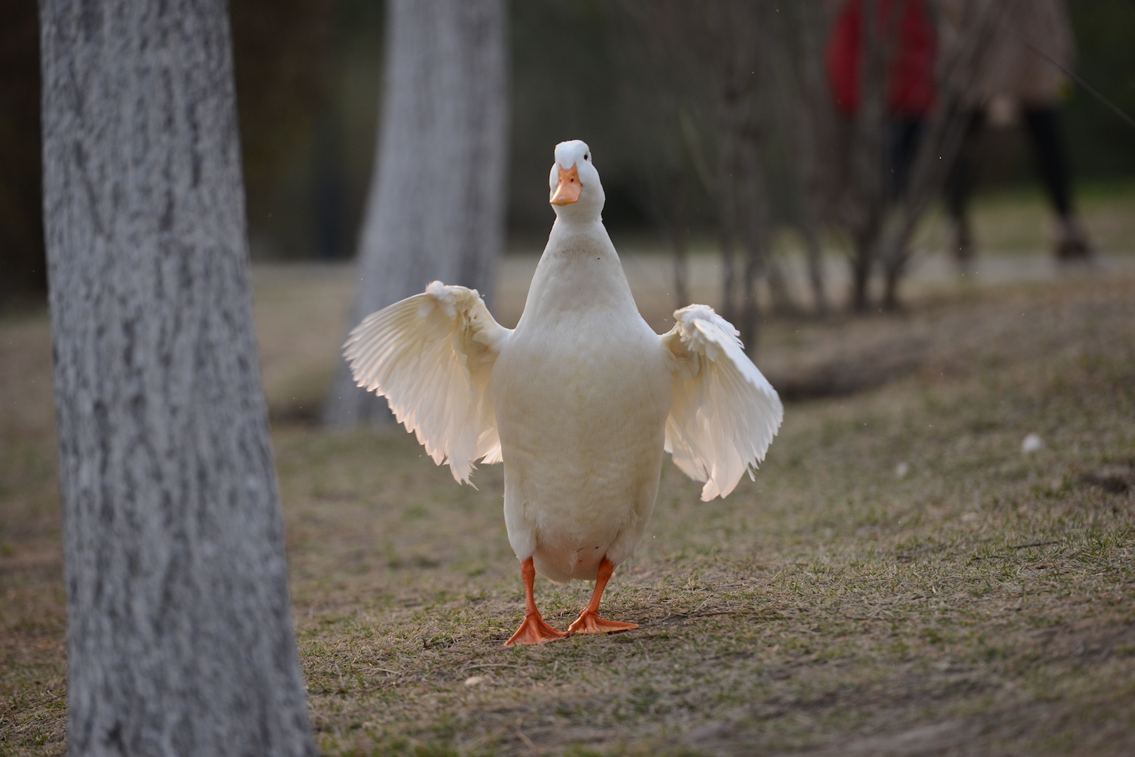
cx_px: 568
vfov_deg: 6.9
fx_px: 6307
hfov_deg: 10.3
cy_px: 378
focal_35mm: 200
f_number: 3.2
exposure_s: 1/1600
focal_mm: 200
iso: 640
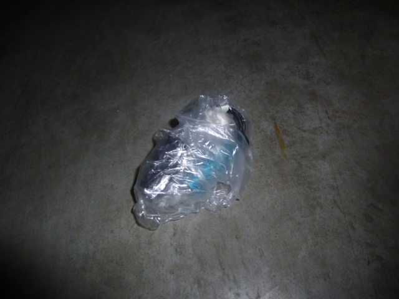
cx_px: 200
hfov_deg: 69.4
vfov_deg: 54.9
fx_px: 288
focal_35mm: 25
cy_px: 150
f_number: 3.1
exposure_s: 1/60
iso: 100
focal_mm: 4.5
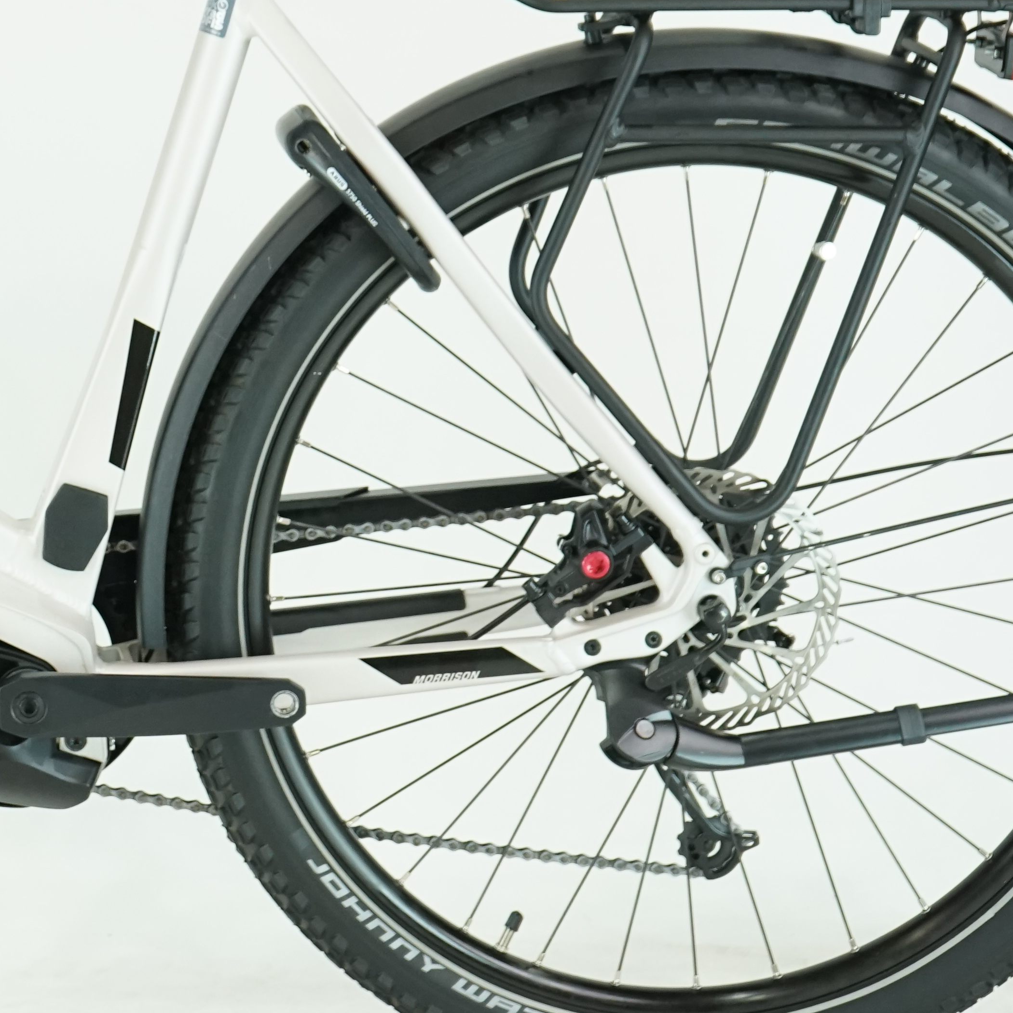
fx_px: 4503
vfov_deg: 12.8
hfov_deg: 12.6
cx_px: -143
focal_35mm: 136
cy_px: 215
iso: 1600
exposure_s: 1/200
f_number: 5.6
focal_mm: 56
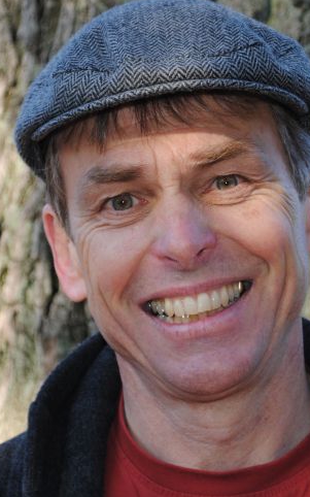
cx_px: 173
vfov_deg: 15.0
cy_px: 239
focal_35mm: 140
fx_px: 1892
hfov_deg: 9.4
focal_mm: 55
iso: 160
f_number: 5.6
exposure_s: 1/125
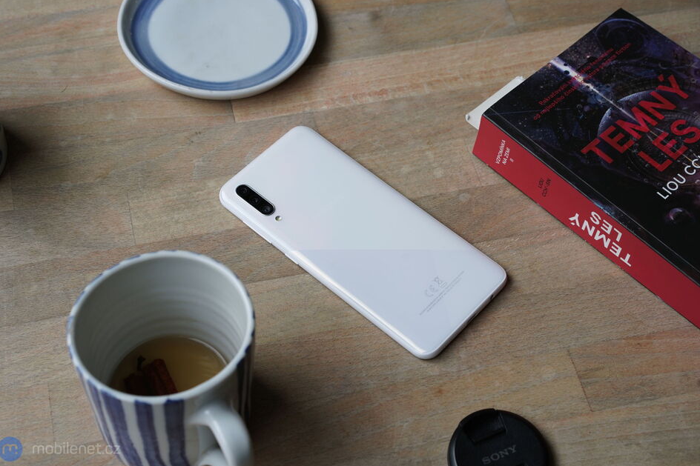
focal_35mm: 56
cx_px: 344
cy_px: 234
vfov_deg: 24.2
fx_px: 1089
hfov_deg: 35.6
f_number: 7.1
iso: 800
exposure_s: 1/160
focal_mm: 55
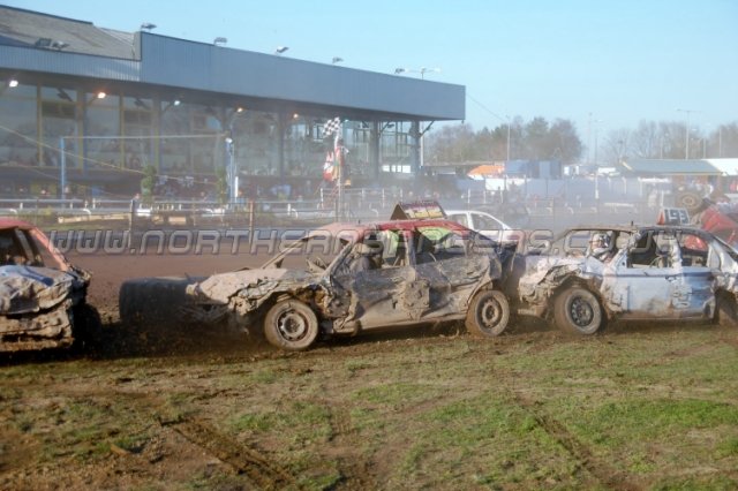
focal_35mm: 69
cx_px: 369
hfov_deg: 29.3
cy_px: 246
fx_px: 1414
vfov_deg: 19.7
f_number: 5
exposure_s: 1/640
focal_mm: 46
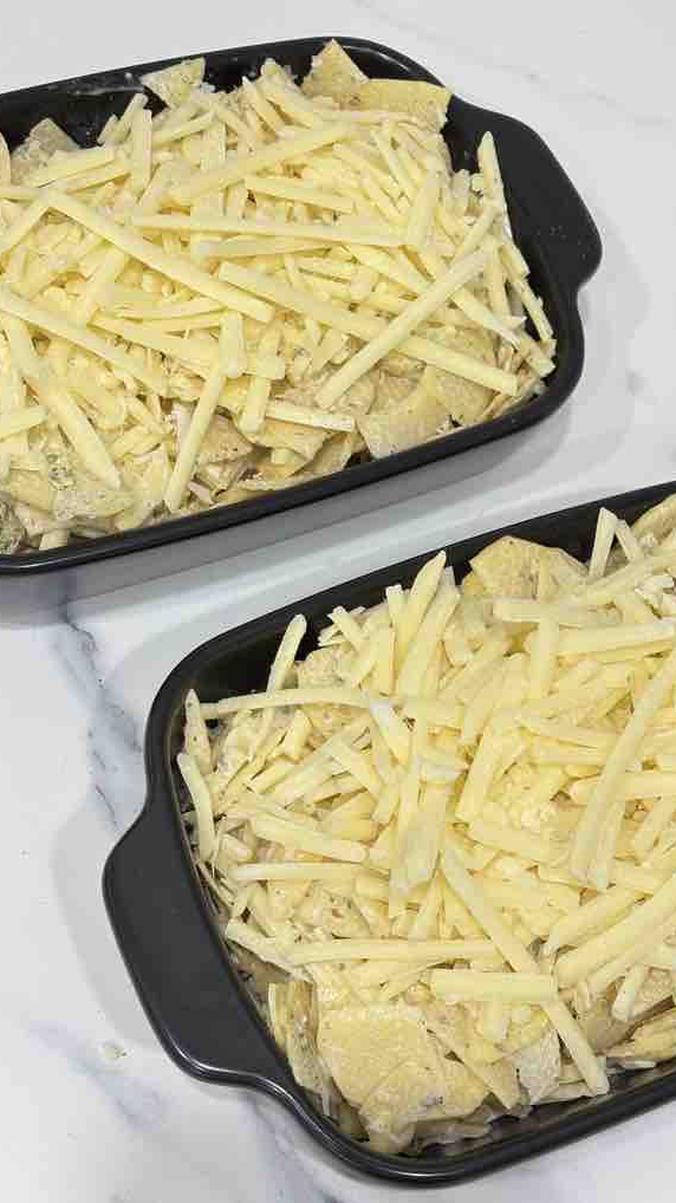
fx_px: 1818
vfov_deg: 36.6
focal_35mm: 57
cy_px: 604
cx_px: 351
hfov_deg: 21.1
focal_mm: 5.96
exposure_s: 1/50
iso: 64
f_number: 1.6
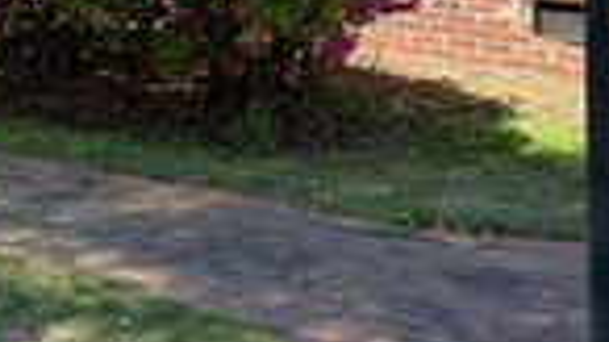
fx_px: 1566
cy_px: -177
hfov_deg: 21.5
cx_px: 50
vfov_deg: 11.9
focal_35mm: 97
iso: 50
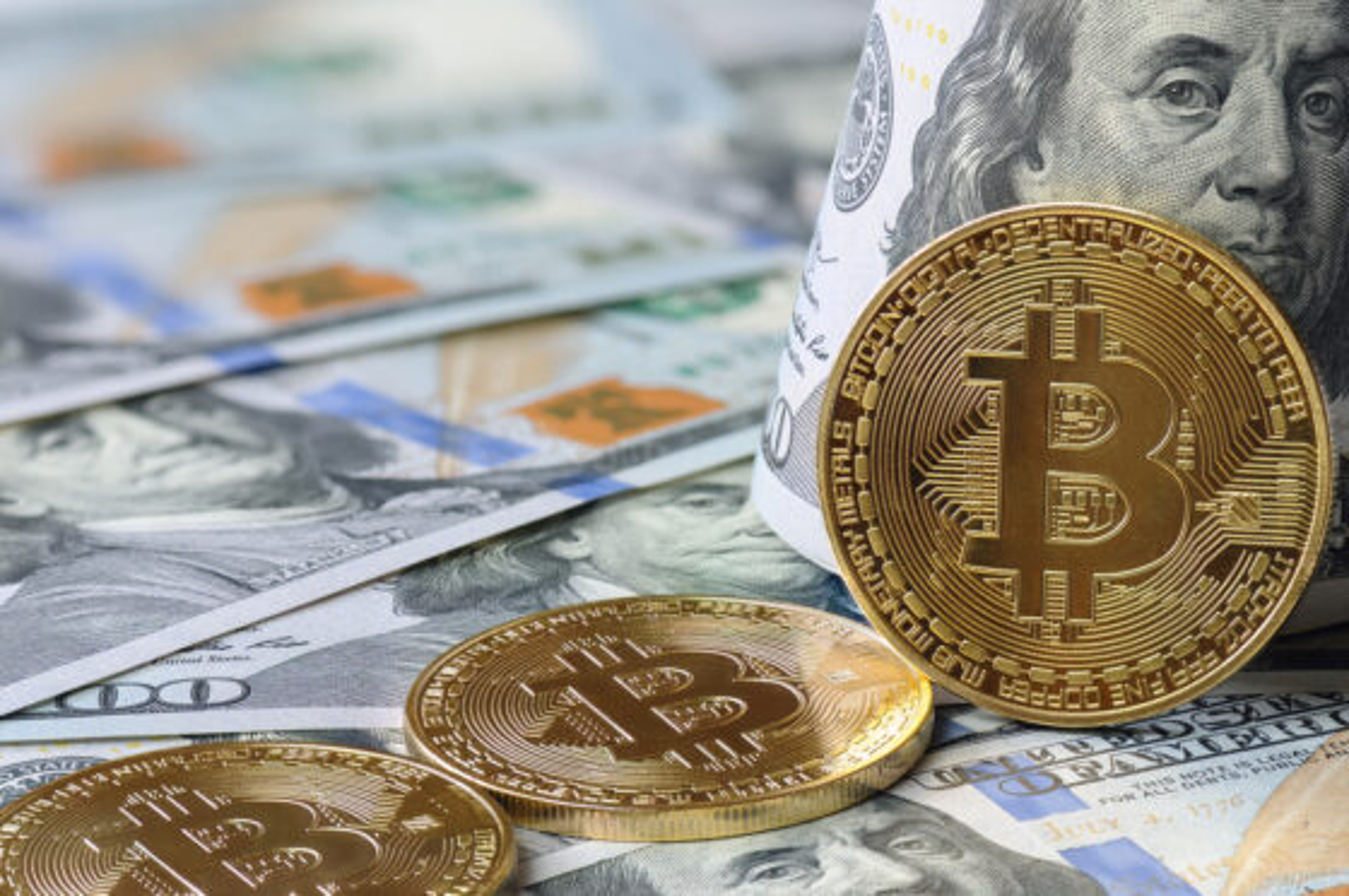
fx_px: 5895
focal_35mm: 158
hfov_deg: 13.1
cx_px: 674
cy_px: 448
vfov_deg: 8.7
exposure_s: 1/15
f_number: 10
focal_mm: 105
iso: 160
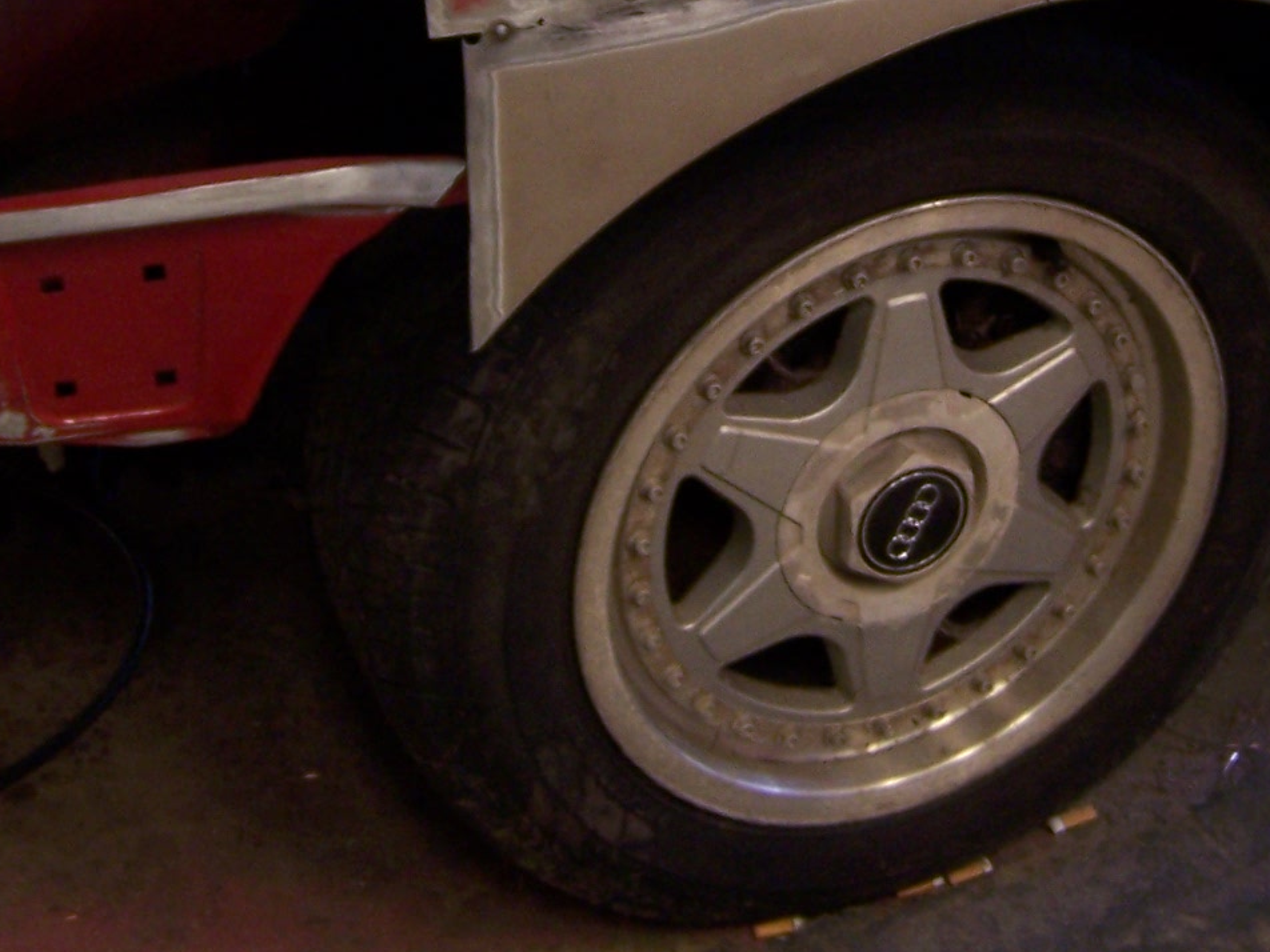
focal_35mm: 71
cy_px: -44
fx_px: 2605
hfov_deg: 27.4
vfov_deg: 20.0
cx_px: 704
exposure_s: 1/8
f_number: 3.4
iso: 140
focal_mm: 5.5
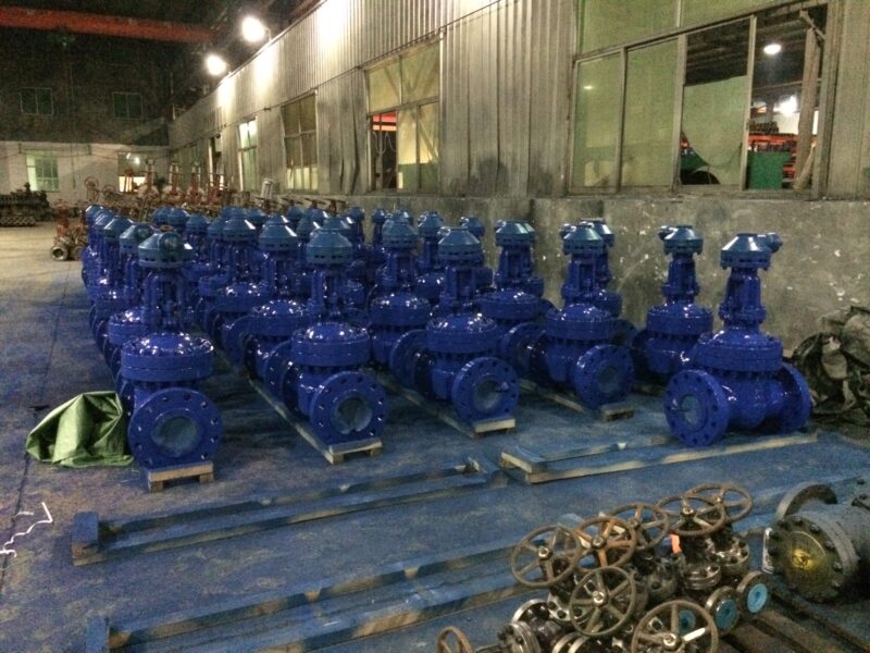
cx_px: 435
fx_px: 754
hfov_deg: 60.0
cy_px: 326
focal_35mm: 30
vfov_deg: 46.8
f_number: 2.2
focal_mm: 4.12
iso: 2500
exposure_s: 1/15
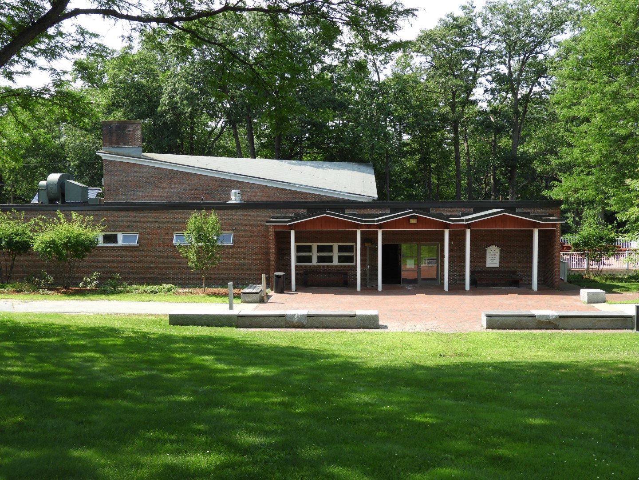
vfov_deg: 40.7
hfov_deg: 52.6
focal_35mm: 35
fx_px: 646
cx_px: 320
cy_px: 240
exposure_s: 1/400
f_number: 3.8
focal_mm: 6.3
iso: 100
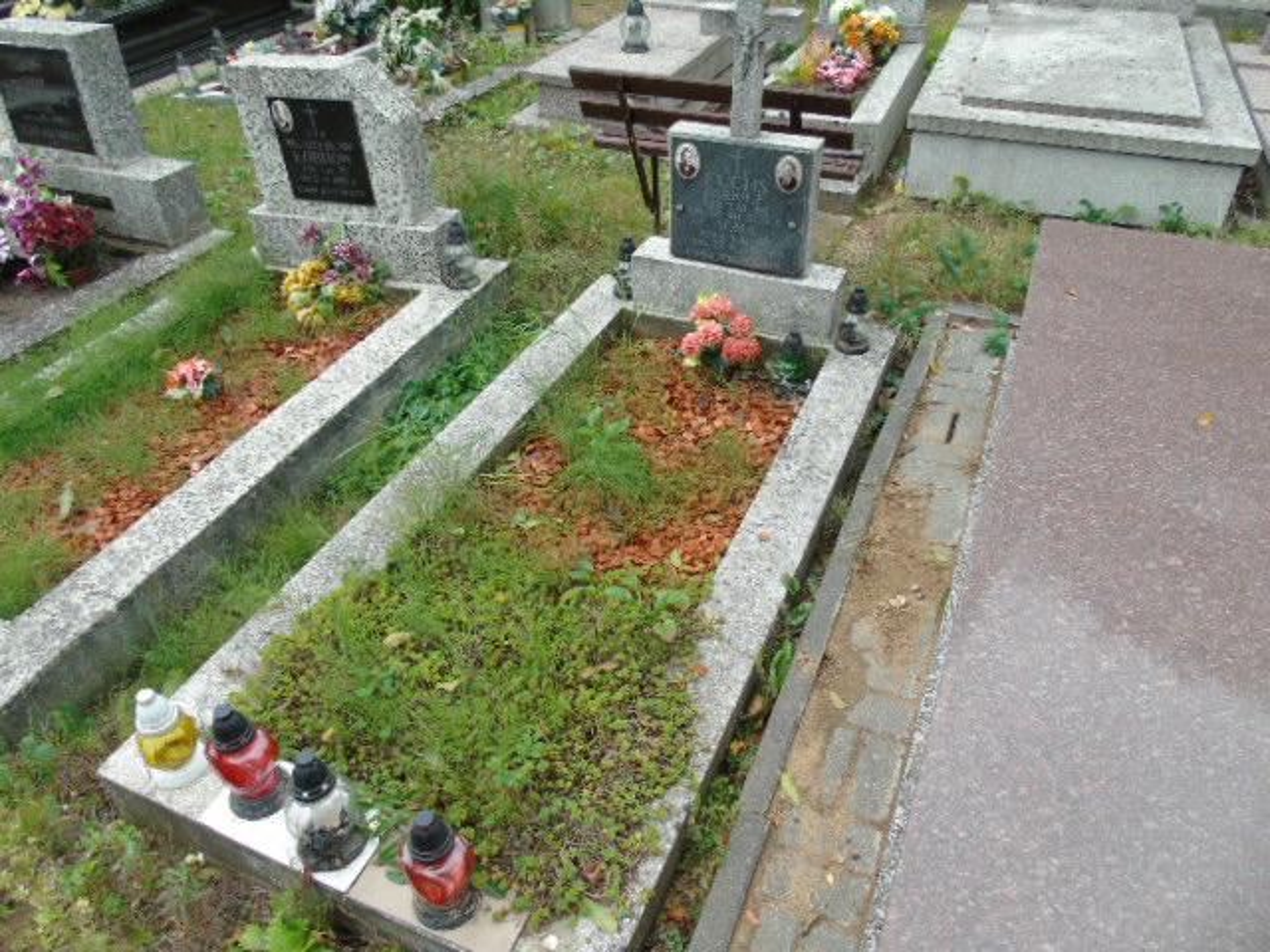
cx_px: 635
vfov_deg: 54.9
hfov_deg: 69.4
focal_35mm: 25
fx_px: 917
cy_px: 476
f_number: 3.4
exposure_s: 1/125
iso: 80
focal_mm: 4.4
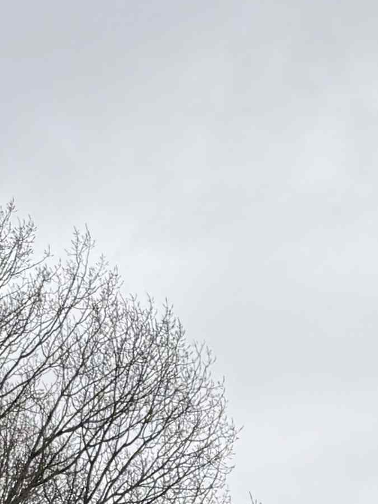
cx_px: 106
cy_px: 593
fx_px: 2228
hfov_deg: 9.7
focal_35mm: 153
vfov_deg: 12.6
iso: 80
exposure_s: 1/397
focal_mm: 6.76
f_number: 1.78
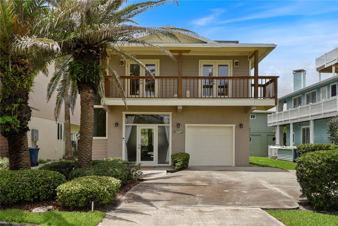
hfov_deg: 73.7
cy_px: 113
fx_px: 225
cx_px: 169
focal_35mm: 24
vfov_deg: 53.1
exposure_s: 1/50
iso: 125
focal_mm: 24
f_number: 11
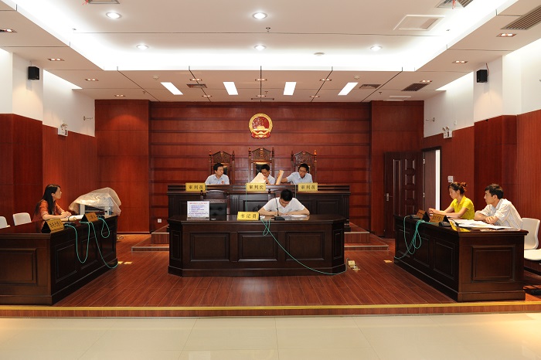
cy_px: 180
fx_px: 406
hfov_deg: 67.4
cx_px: 270
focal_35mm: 27
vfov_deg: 47.9
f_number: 5
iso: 1600
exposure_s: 1/60
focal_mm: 27
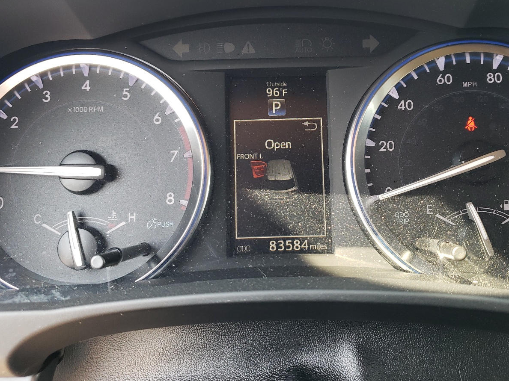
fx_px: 514
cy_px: 153
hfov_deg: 52.5
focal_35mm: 35
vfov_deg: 40.5
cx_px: 285
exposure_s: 1/120
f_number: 1.5
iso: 71
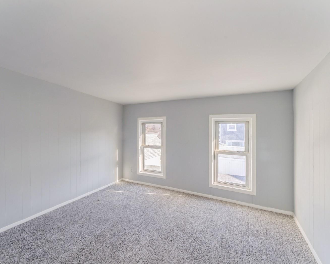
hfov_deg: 92.8
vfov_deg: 80.4
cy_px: 133
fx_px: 156
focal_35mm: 16
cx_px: 149
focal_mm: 14
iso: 100
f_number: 11
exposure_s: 1/10
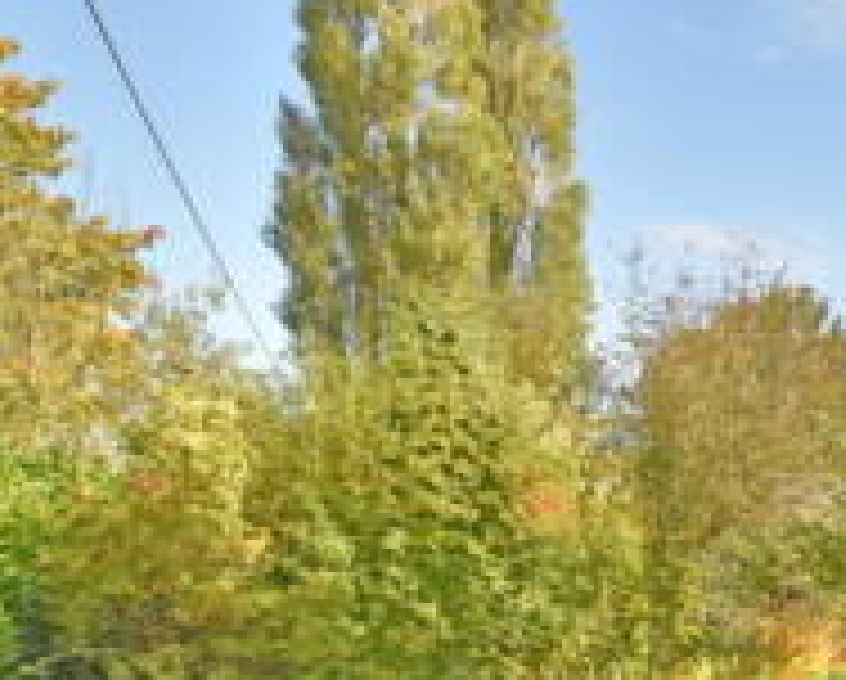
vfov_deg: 29.4
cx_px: 1222
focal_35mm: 49
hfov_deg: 27.8
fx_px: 1229
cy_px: 633
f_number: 7.1
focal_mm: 10
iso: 200
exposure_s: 1/250
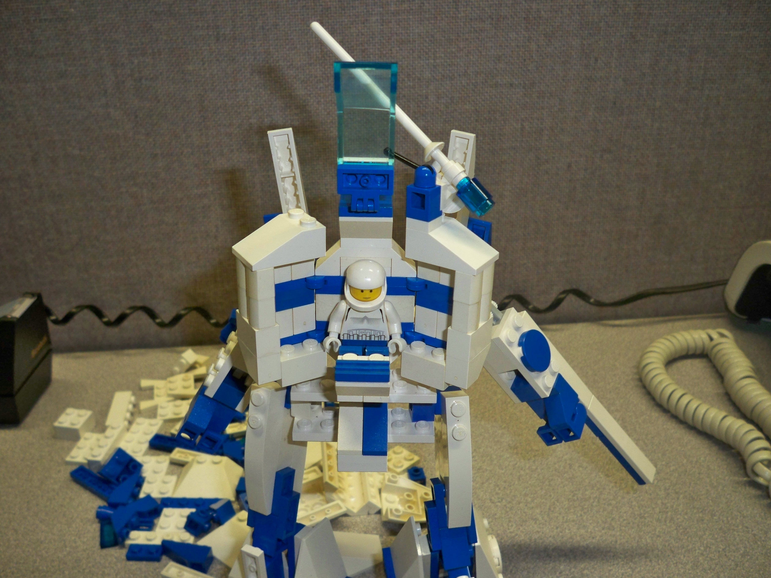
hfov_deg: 52.6
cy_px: 289
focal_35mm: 35
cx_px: 386
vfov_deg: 40.7
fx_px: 780
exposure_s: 1/30
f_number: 3.1
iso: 200
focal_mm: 6.3
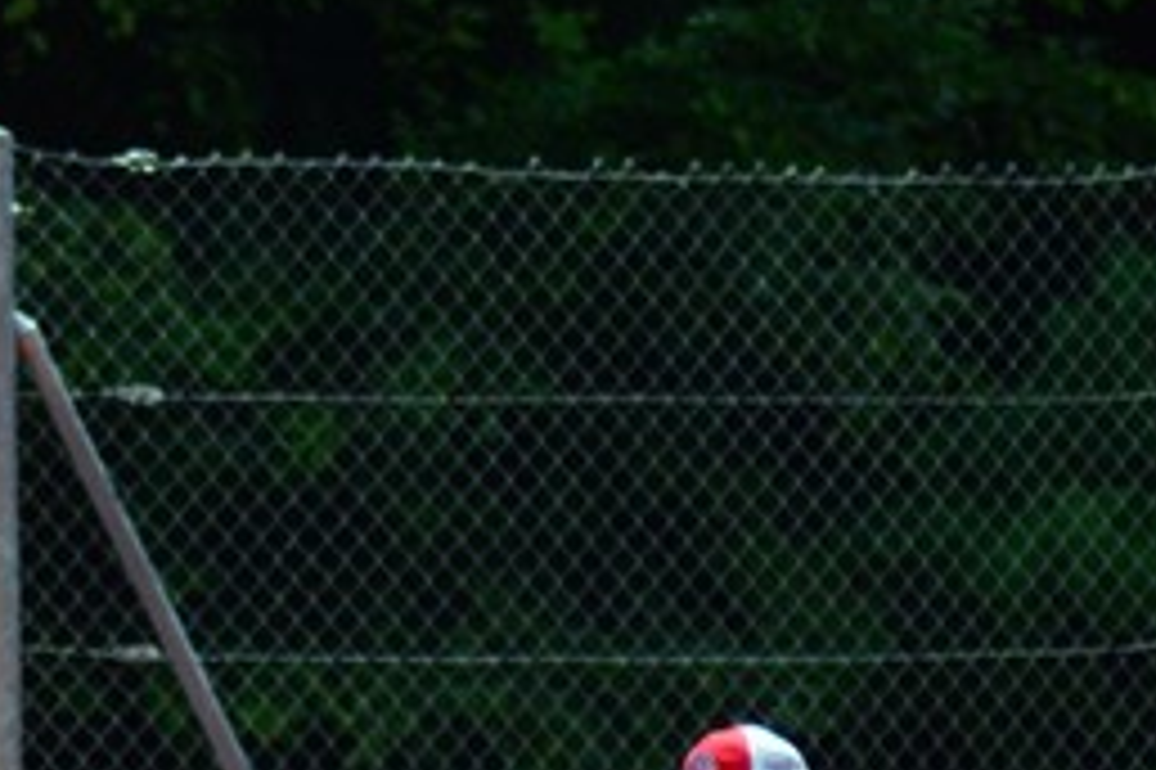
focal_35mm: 419
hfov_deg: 4.9
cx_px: -427
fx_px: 13445
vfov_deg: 3.3
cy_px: 1259
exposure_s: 1/1600
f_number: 4
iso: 200
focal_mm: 70
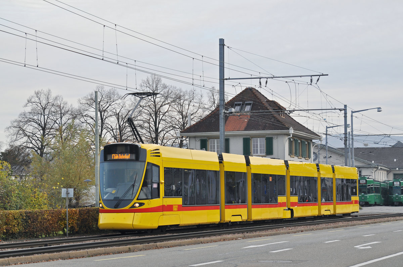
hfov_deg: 19.5
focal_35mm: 105
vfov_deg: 13.0
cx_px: 202
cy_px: 134
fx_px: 1174
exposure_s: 1/800
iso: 250
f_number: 4
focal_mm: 70
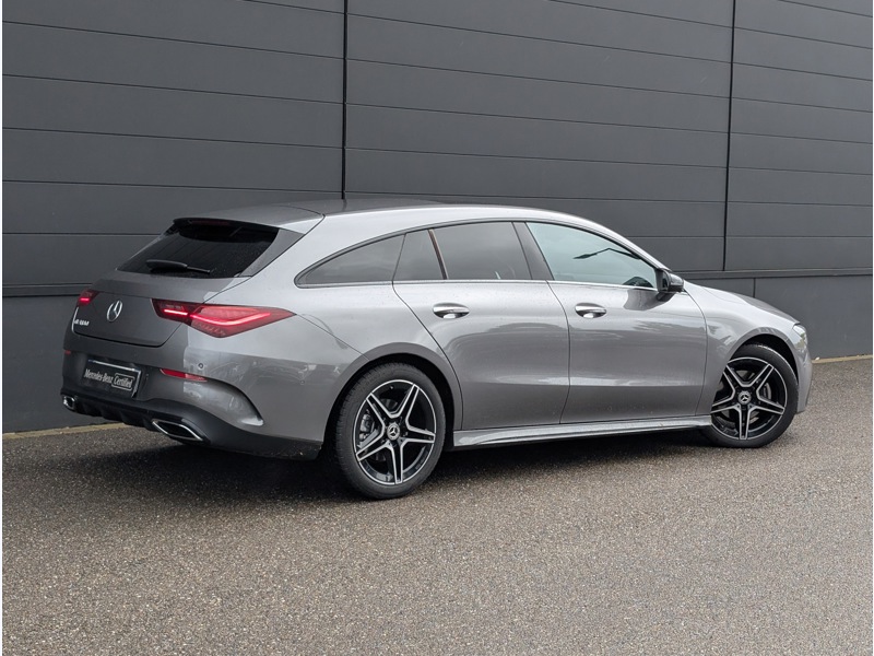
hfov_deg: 38.9
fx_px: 1237
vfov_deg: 29.7
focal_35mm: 49
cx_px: 437
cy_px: 328
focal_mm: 6.9
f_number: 1.68
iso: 64
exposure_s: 1/342
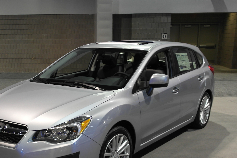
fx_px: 303
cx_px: 86
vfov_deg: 29.0
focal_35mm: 46
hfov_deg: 42.4
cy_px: 109
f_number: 3.5
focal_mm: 20
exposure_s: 1/25
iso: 400
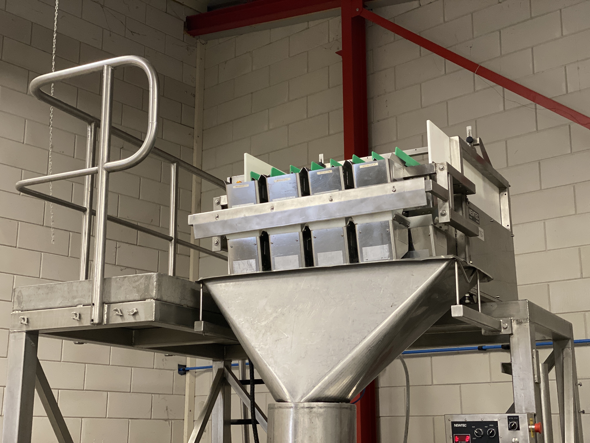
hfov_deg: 36.8
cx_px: 295
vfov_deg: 28.0
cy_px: 222
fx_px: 886
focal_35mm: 52
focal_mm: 6
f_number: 2
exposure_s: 1/33
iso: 160
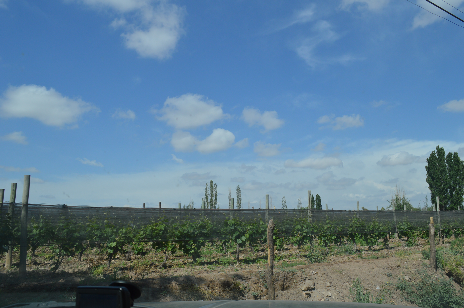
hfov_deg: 57.3
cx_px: 232
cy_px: 154
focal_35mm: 33
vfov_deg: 39.9
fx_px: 425
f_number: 9
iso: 100
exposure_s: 1/320
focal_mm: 22
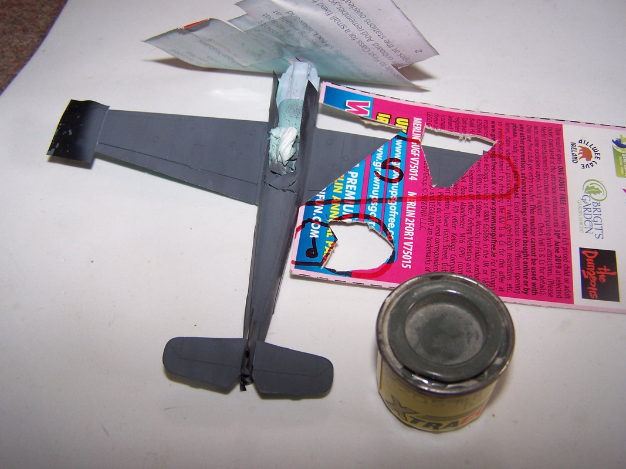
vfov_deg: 37.7
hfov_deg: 49.0
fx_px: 687
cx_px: 313
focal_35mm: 38
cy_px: 234
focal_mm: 6.3
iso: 80
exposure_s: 1/60
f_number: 2.8
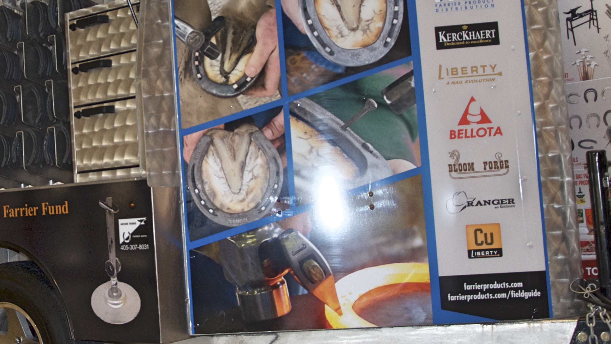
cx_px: 128
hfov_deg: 31.6
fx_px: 1054
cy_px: 110
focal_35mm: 65
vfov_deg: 18.5
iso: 500
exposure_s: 1/60
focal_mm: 21
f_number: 4.5
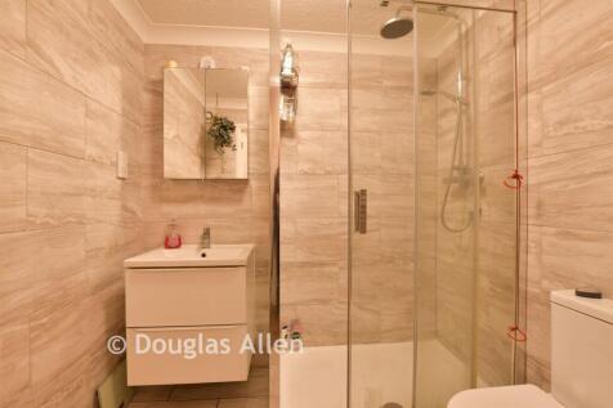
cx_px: 306
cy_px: 204
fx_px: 255
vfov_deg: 77.3
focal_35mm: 15
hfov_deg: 100.4
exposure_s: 1/2.5
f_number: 8
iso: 200
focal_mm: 10
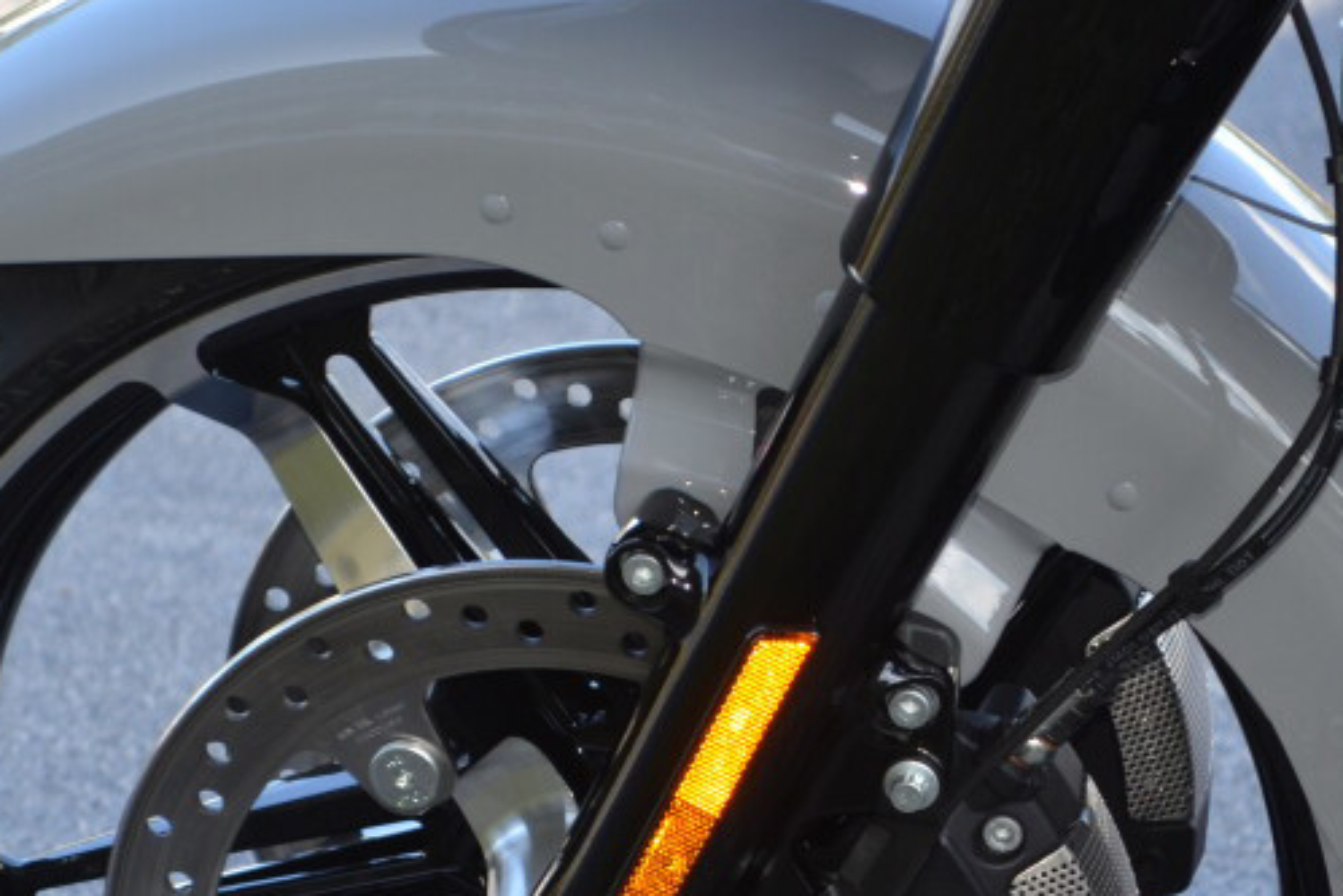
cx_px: 627
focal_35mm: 198
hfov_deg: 10.4
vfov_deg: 6.9
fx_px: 7396
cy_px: 751
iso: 200
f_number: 5.6
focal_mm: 55
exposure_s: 1/125
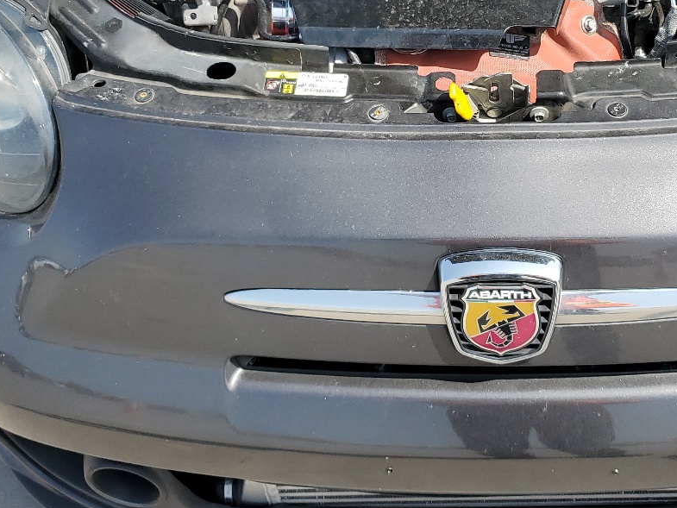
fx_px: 1037
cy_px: 151
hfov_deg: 35.7
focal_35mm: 53
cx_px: 461
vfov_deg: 27.3
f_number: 1.5
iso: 50
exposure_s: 1/1667
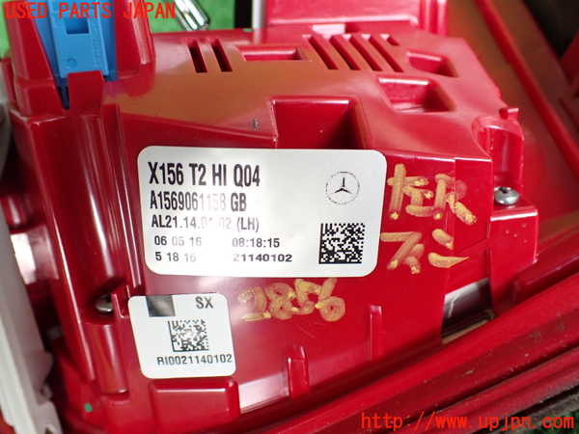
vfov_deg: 46.8
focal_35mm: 30
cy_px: 217
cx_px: 290
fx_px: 502
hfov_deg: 60.0
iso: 800
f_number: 2.3
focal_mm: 5.4
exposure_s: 1/125
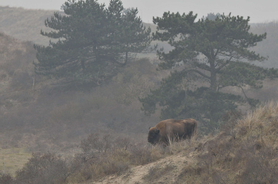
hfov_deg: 4.6
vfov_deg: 3.0
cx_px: 139
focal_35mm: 450
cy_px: 92
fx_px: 3471
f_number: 7.1
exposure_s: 1/200
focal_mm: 300
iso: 250
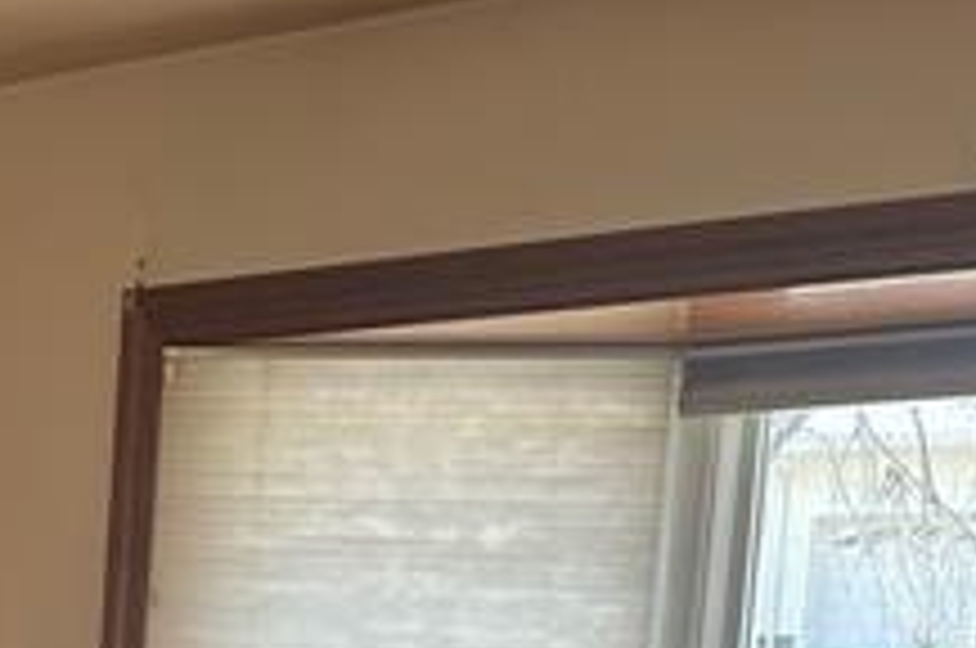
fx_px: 3194
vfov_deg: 10.9
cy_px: 1112
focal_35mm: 118
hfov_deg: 16.6
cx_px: -198
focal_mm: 6.86
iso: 80
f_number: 1.78
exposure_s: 1/120
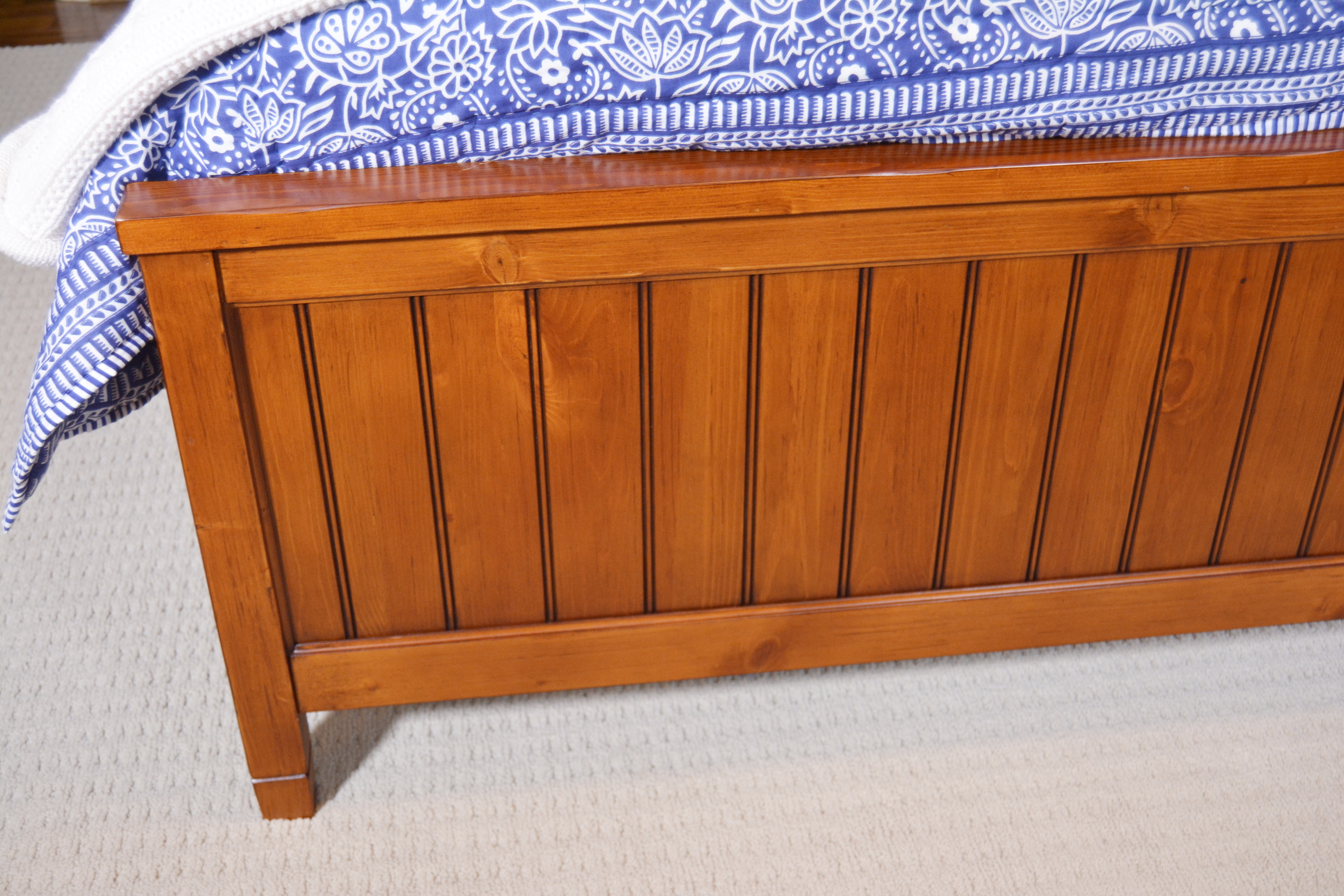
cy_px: 448
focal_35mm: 42
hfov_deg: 46.4
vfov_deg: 31.9
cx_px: 672
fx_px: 1568
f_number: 4
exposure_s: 1/30
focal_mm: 28
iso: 1000
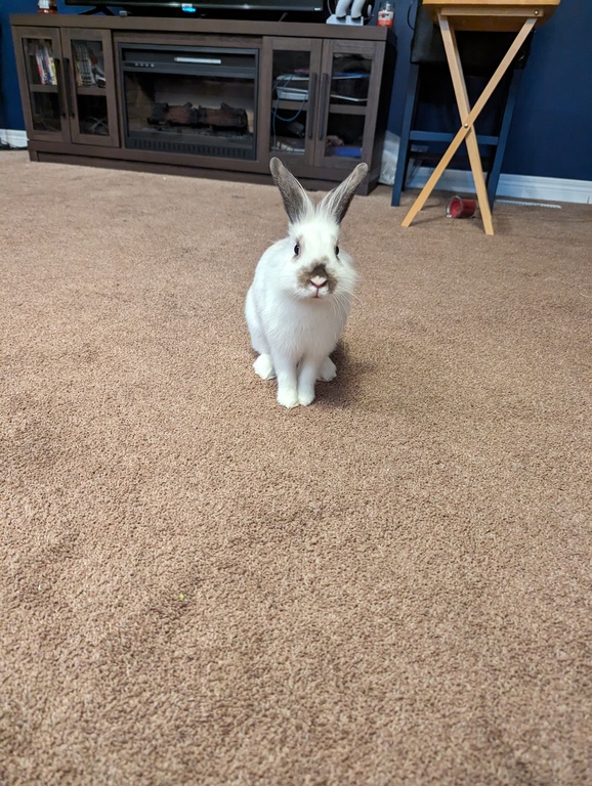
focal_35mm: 24
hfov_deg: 56.9
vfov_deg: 71.5
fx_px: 546
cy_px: 393
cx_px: 296
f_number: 1.85
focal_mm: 6.81
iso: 1787
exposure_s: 1/60
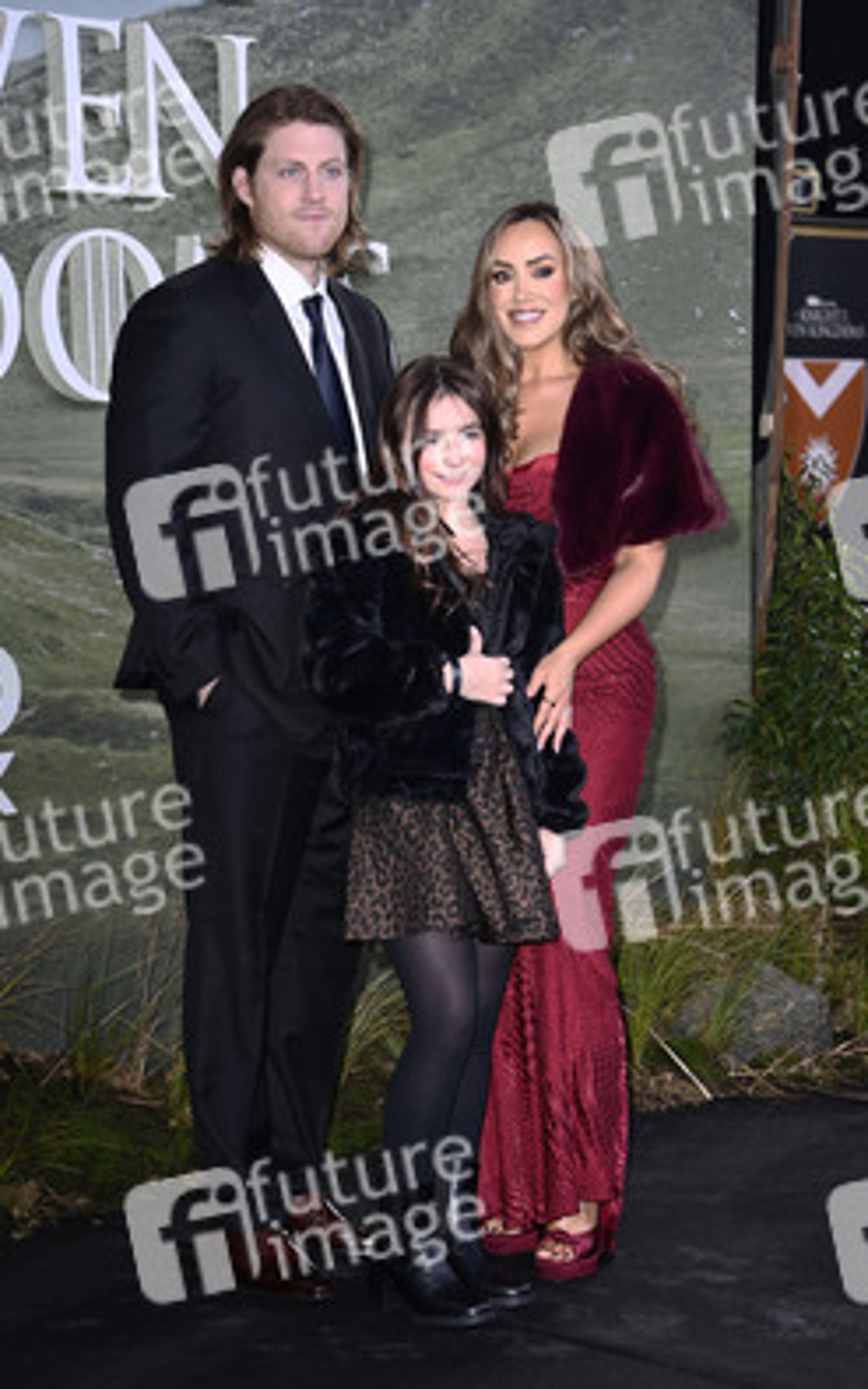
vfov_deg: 20.6
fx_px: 3821
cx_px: 408
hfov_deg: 13.0
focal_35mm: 101
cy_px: 693
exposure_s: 1/250
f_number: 5.6
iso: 640
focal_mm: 98
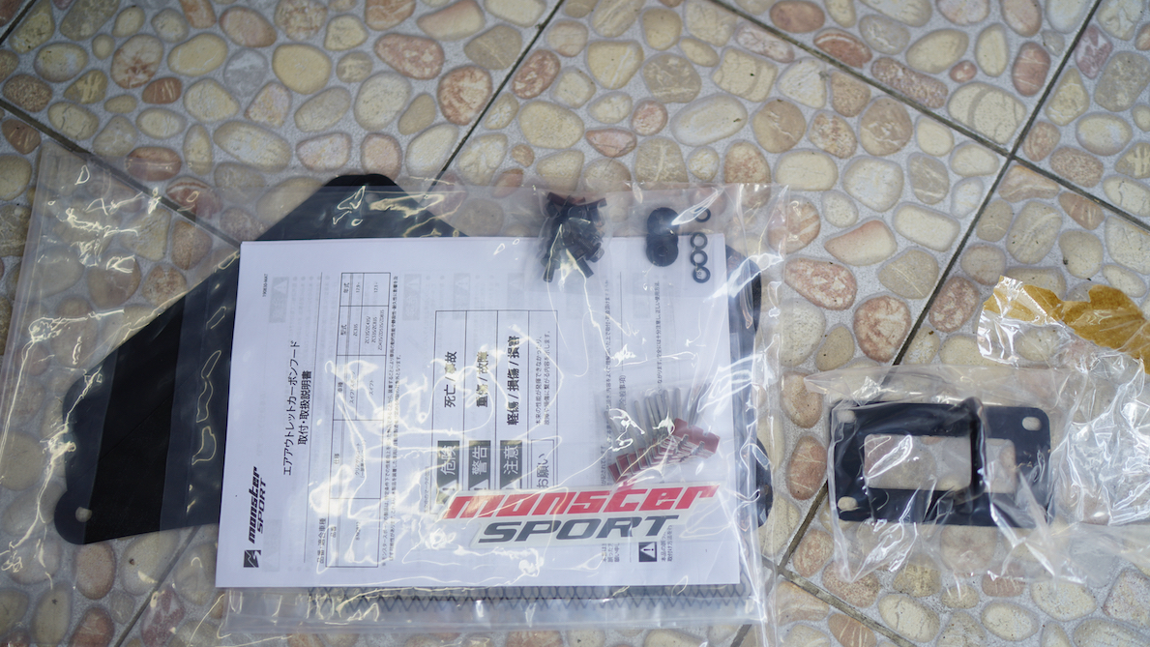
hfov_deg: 54.0
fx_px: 1128
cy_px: 380
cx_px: 571
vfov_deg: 31.9
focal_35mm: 37
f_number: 2
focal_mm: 35
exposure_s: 1/80
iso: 100
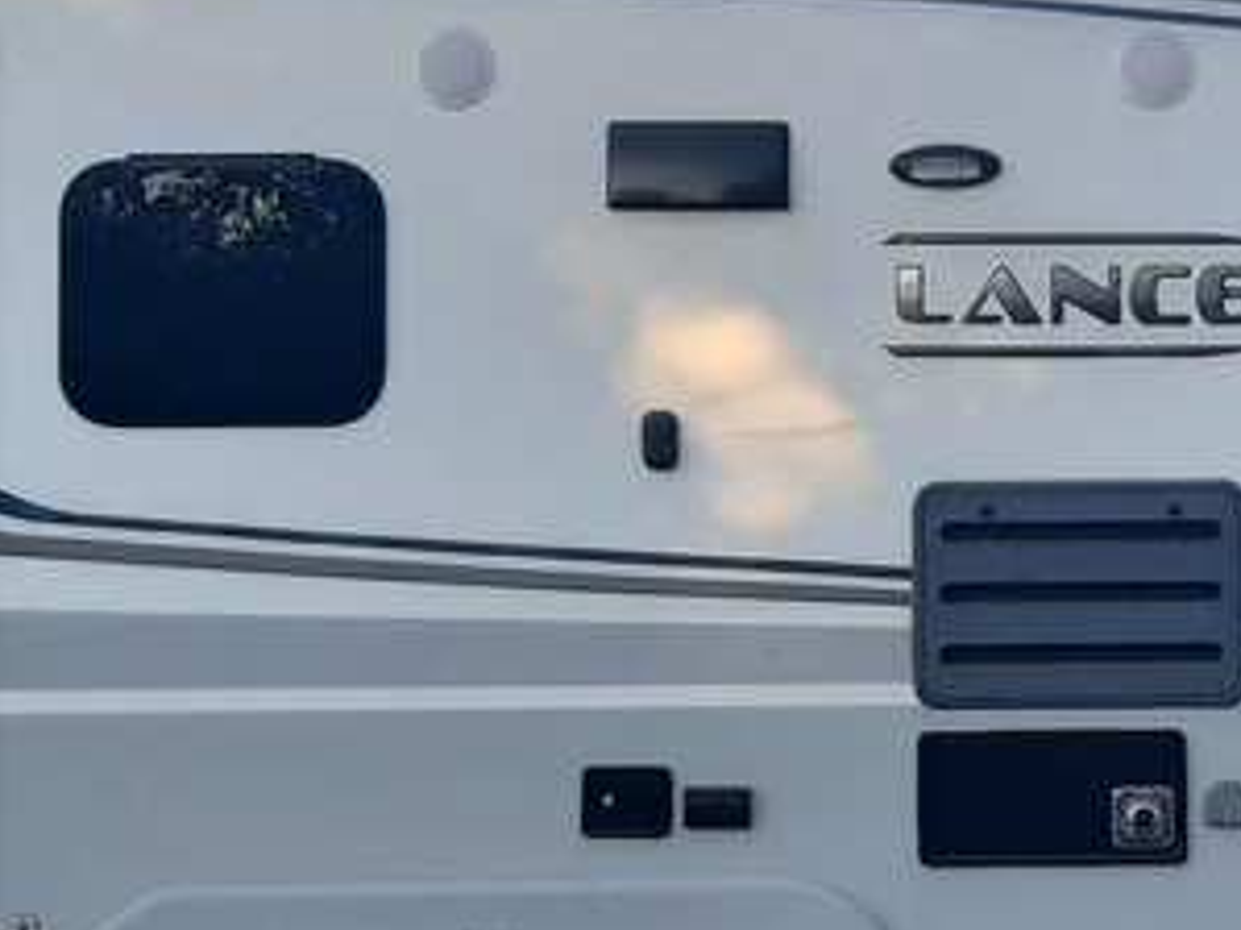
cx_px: 938
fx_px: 3118
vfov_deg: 17.0
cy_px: 511
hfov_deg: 22.3
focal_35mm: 87
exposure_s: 1/759
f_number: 1.7
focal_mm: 3.93
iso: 40
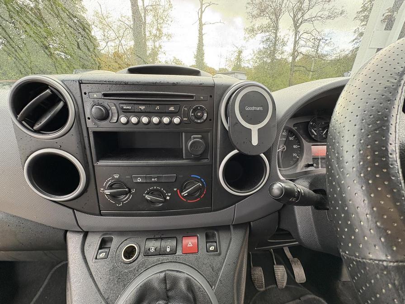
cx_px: 202
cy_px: 152
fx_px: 164
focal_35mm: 14
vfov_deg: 85.7
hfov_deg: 102.1
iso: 200
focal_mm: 2.22
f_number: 2.2
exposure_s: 1/87
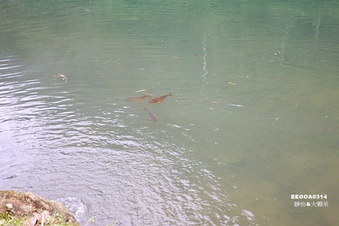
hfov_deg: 31.0
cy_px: 113
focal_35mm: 65
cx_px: 170
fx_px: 612
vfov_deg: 20.9
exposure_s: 1/40
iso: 800
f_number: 2.8
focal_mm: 23.73
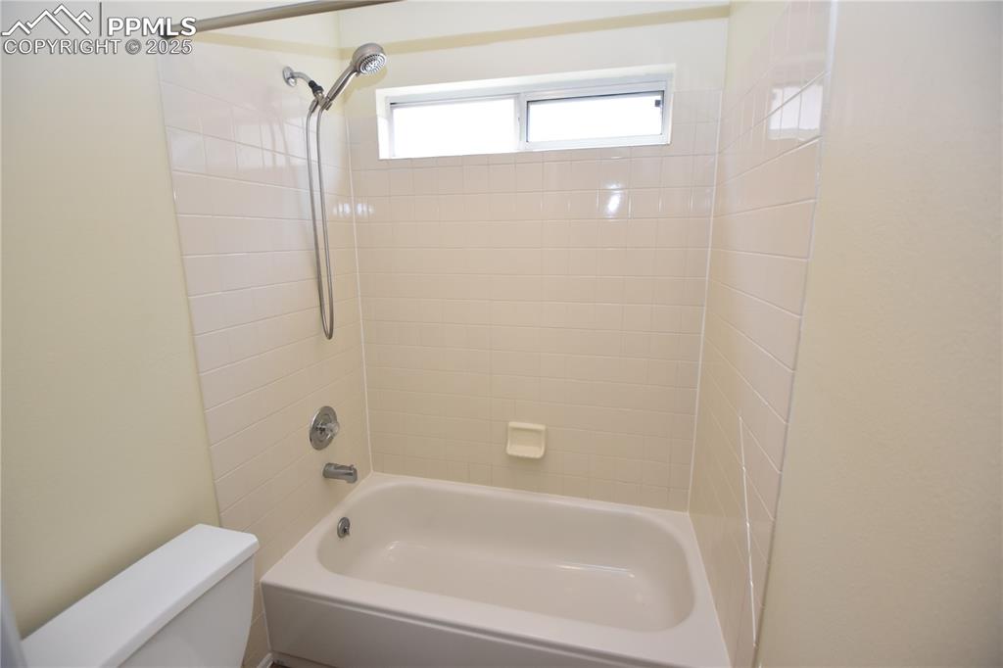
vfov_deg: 77.3
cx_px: 502
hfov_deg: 100.4
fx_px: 418
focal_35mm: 15
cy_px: 334
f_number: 3.5
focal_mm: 10
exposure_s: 1/250
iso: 560
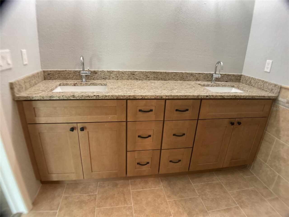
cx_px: 144
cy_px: 108
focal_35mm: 29
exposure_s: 1/60
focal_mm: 3
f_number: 1.8
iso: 100
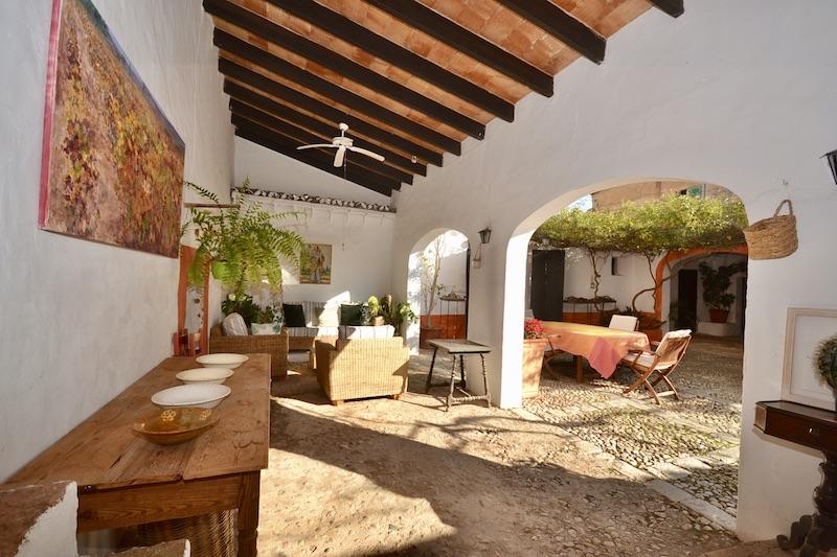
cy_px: 278
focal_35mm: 15
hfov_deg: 100.4
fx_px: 349
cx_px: 418
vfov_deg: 77.3
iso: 100
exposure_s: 1/160
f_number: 6.3
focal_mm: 10
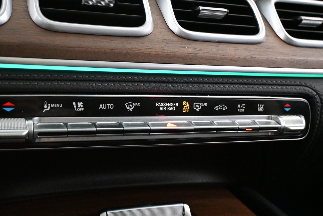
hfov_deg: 42.9
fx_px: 409
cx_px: 133
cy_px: 109
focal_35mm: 46
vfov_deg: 29.5
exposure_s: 1/40
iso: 5600
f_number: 4.2
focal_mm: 25
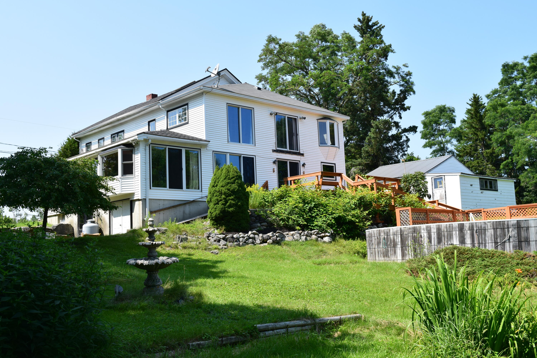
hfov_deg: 49.6
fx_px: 582
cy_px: 179
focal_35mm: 39
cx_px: 268
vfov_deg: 34.2
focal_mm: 26
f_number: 11
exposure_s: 1/400
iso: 400
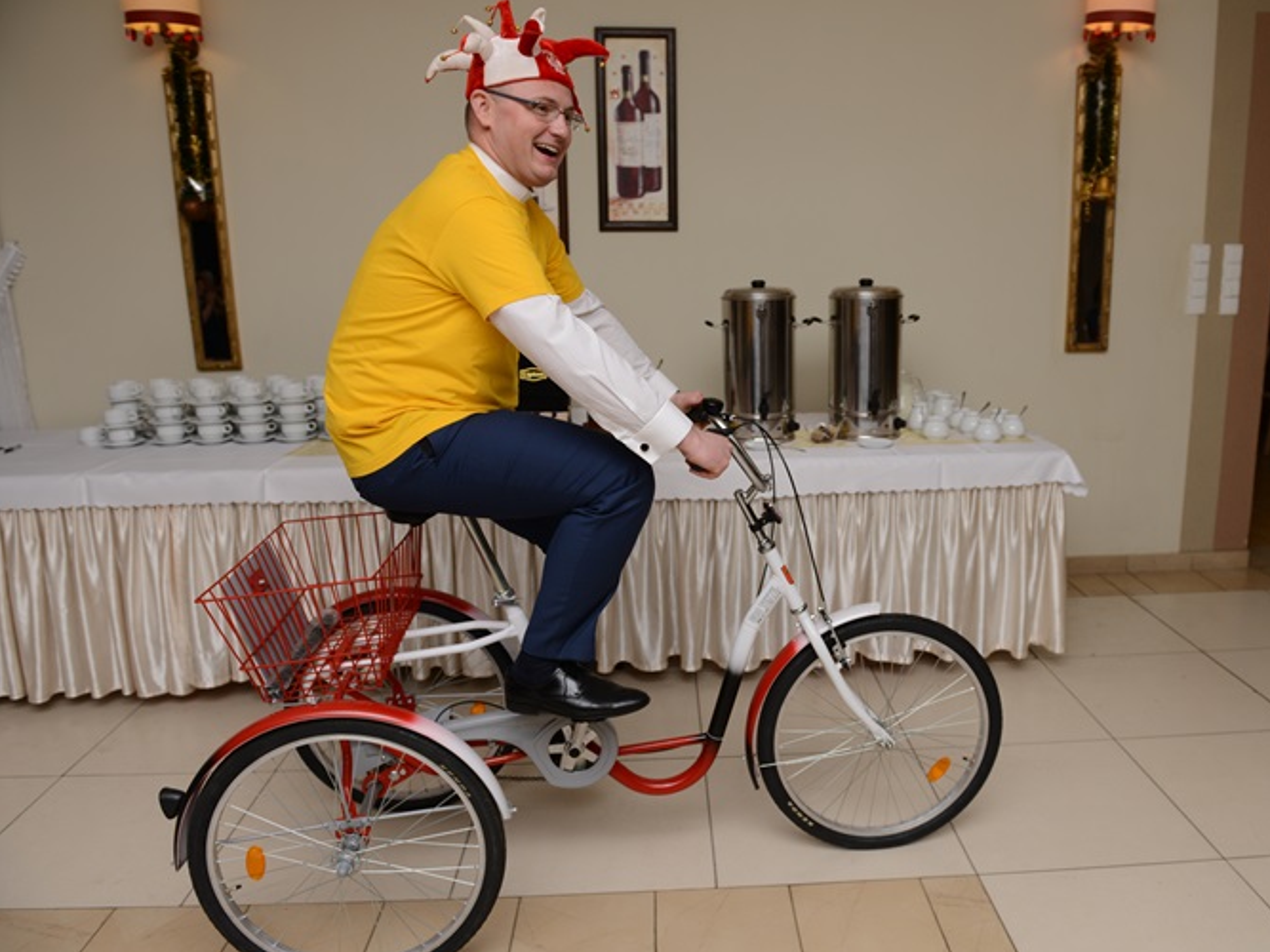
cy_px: 479
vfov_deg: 51.3
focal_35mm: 27
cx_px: 710
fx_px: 990
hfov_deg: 65.1
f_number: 4
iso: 250
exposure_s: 1/200
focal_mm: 24
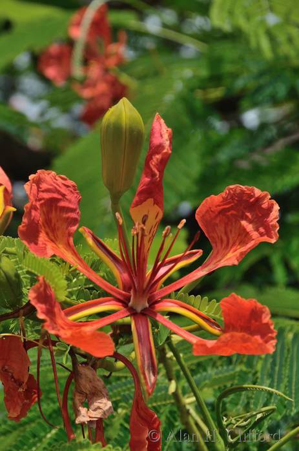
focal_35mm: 112
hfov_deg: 12.1
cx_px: 150
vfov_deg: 18.2
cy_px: 226
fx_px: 1409
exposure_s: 1/125
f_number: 10
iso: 100
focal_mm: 75
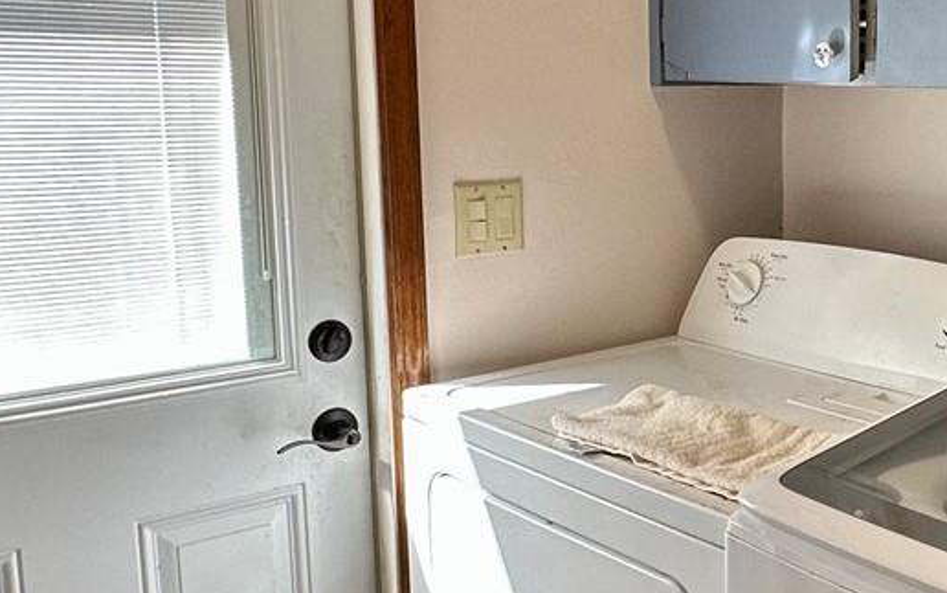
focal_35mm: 46
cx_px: 831
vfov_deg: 28.0
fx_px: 1188
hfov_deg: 40.6
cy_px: 244
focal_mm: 2.22
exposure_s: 1/120
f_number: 2.2
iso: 100
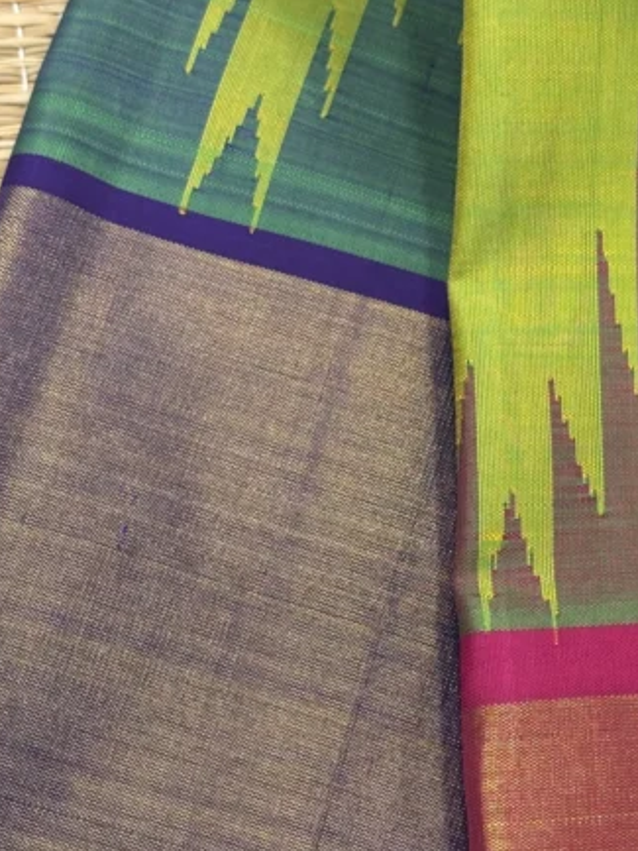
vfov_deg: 20.3
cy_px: 596
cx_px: 520
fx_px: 2358
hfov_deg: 15.3
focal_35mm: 96
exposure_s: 1/100
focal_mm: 5.96
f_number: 1.6
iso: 50
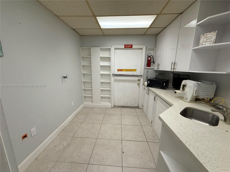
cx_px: 115
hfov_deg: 102.1
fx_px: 93
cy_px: 86
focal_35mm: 14
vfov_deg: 85.7
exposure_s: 1/120
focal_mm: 2.22
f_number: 2.2
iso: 320
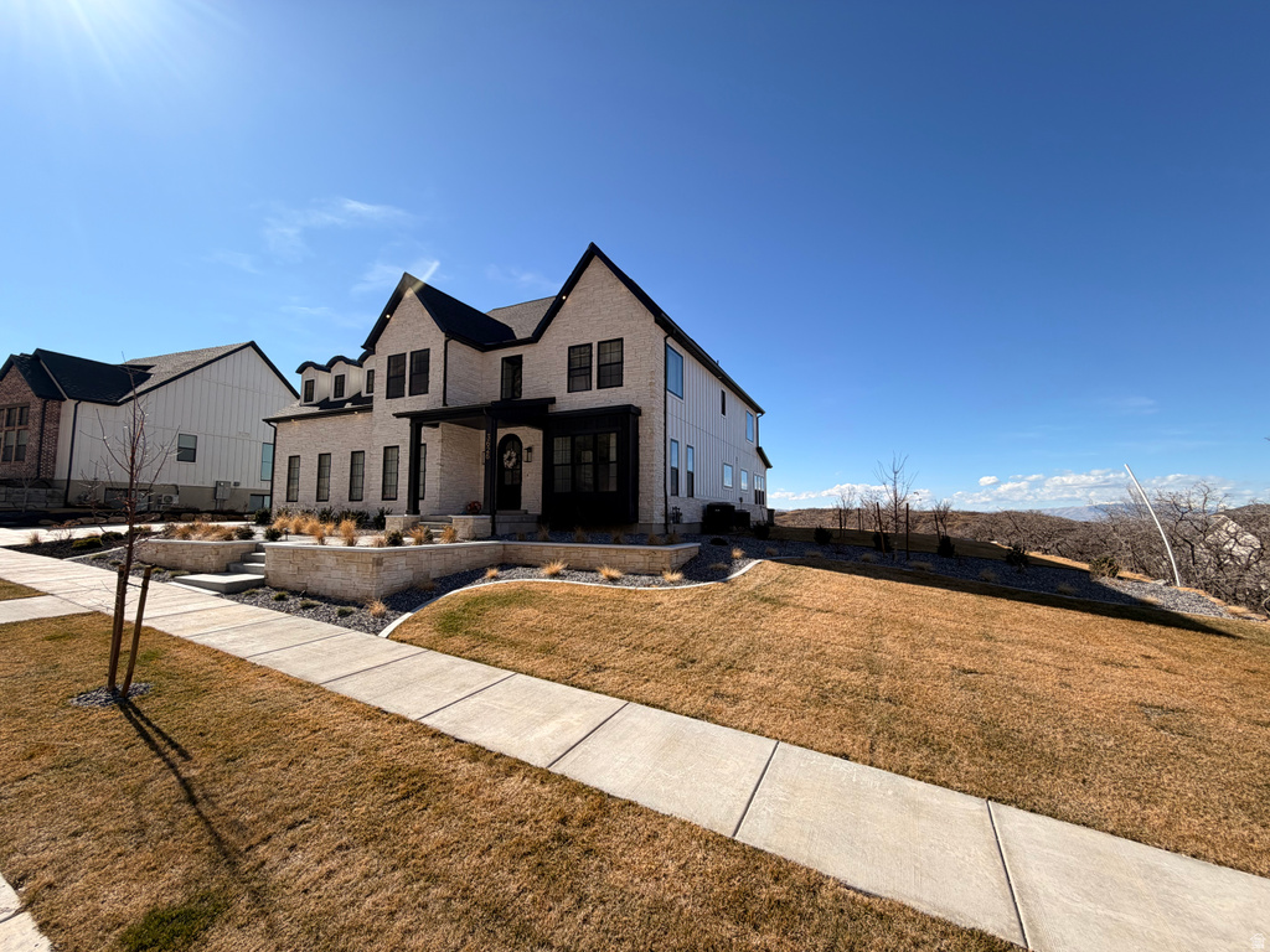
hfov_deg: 102.1
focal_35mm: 14
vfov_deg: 85.7
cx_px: 635
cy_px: 476
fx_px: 514
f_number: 2.2
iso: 20
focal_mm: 2.22
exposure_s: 1/901
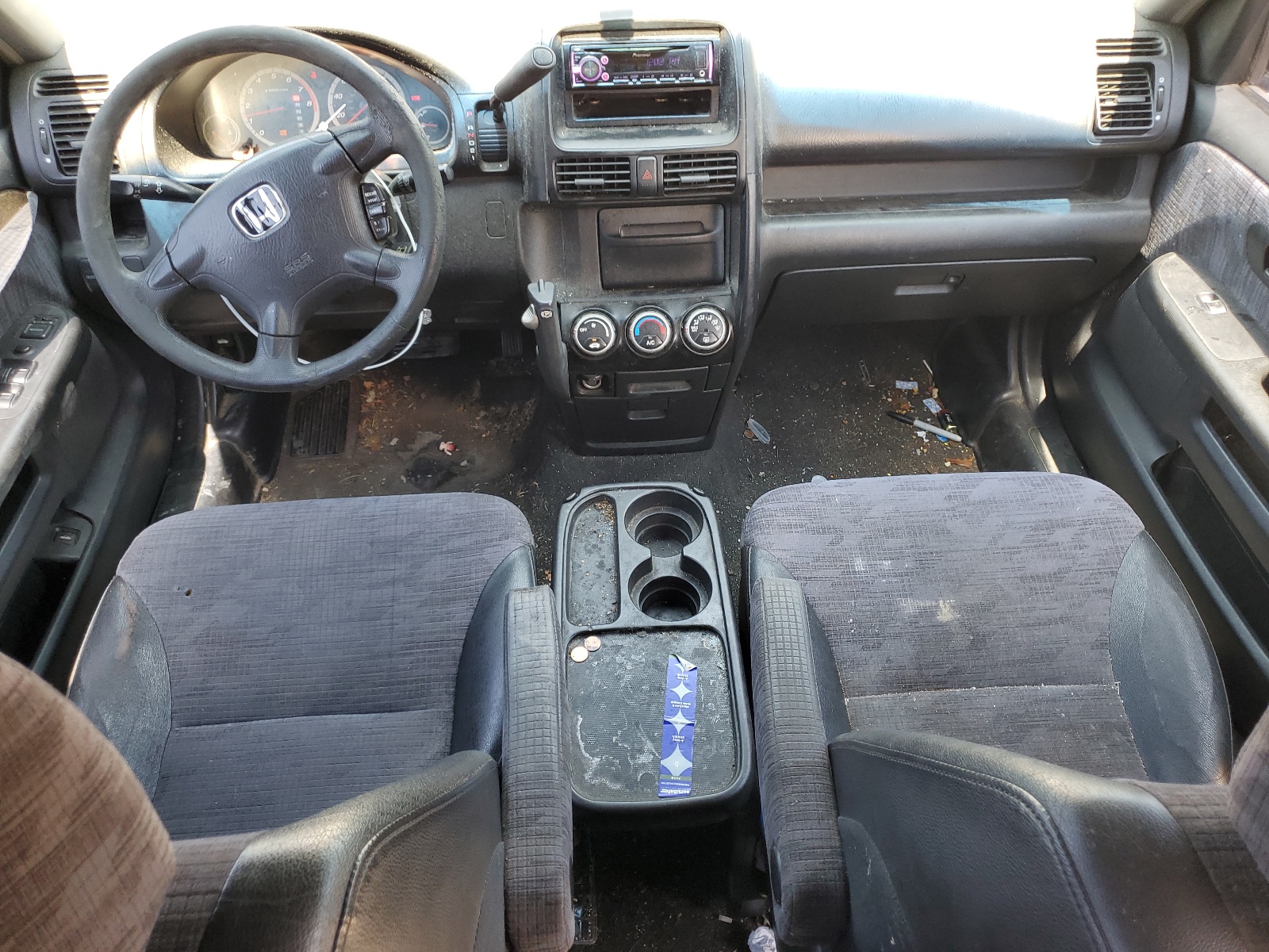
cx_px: 634
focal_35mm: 26
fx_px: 953
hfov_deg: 67.3
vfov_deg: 53.1
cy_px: 476
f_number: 1.5
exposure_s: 1/60.2
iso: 53
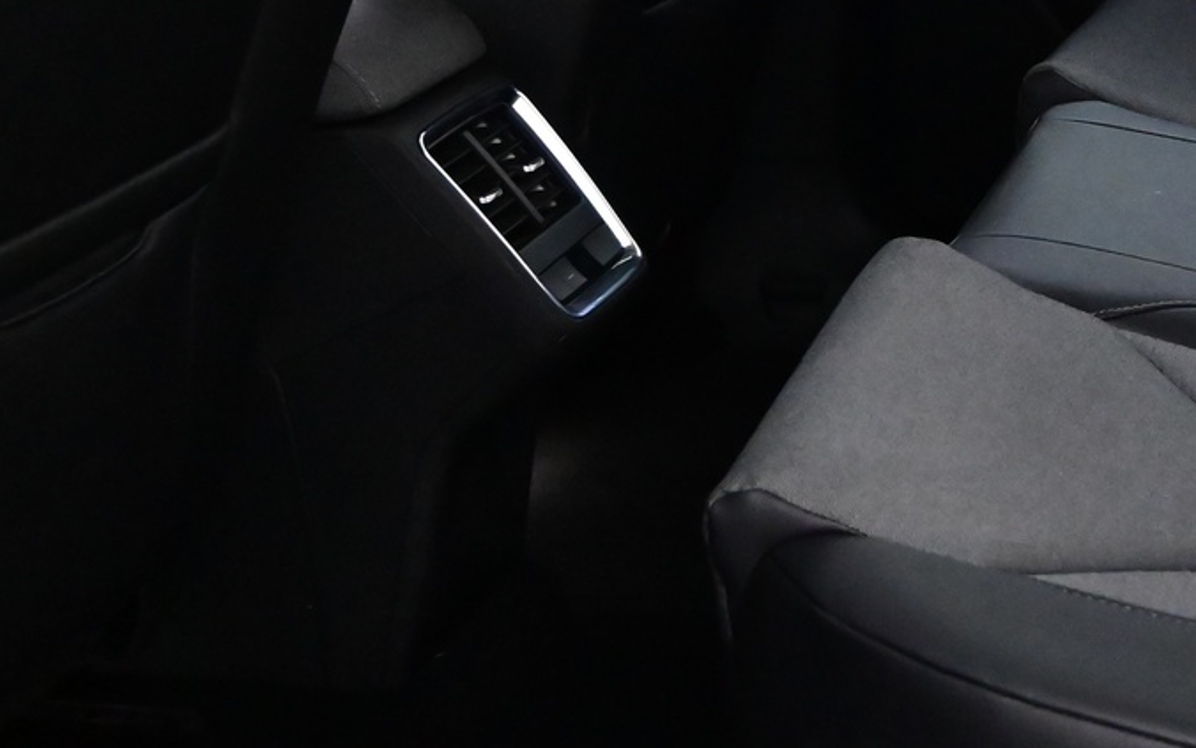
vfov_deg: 15.4
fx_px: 2746
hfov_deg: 22.7
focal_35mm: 84
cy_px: 127
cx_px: 1417
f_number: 4.2
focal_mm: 23
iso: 6400
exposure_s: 1/50
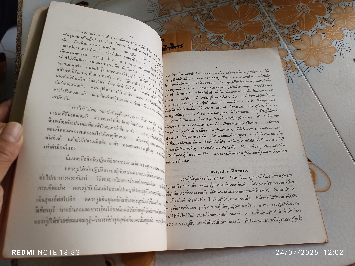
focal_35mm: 24
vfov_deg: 56.8
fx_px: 246
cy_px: 133
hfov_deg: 71.6
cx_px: 178
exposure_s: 1/50
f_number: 1.7
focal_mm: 5.31
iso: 530
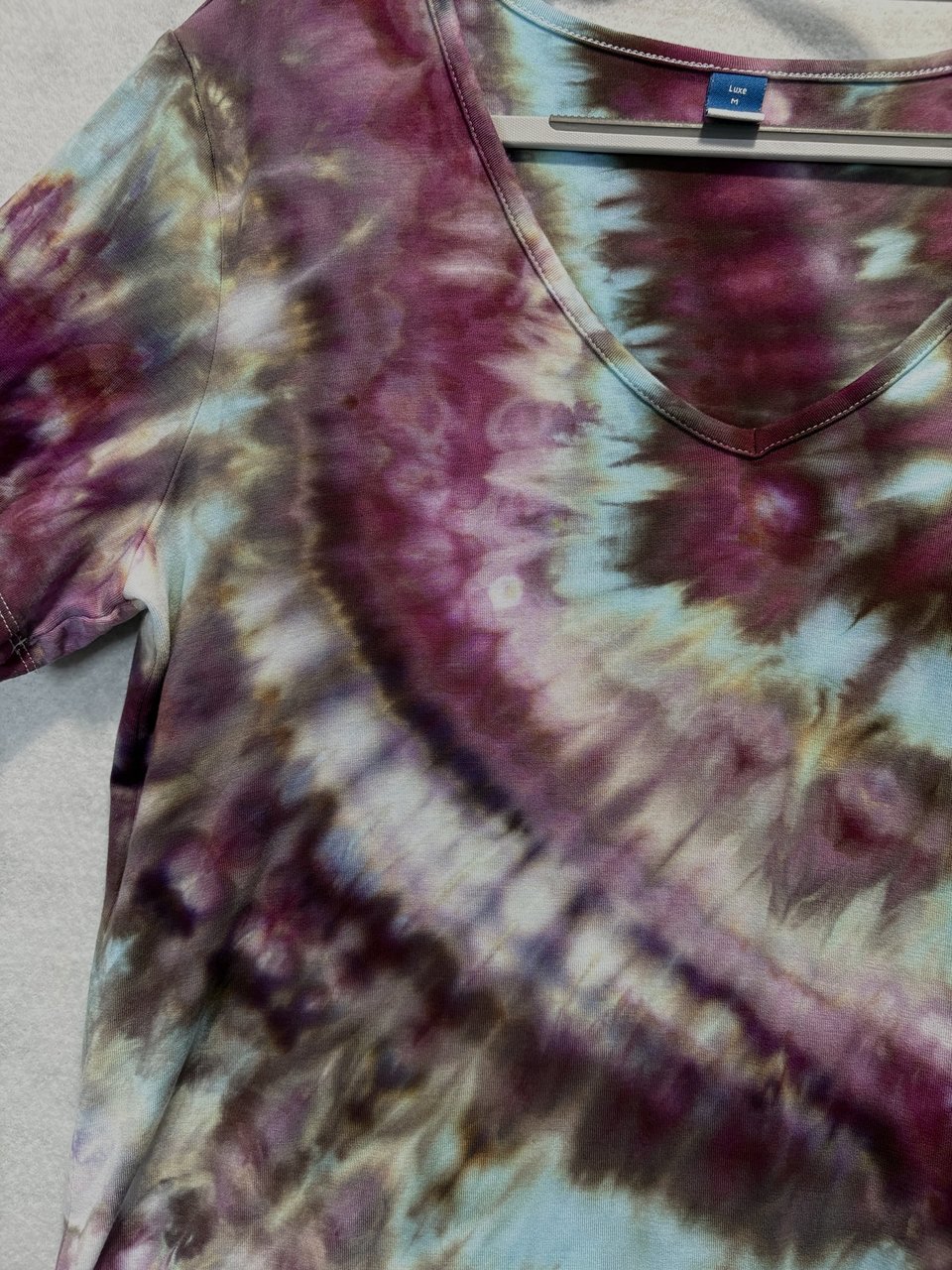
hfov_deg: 53.1
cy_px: 635
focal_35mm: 26
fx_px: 953
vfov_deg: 67.3
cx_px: 476
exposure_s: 1/60
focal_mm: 5.96
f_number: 1.6
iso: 250
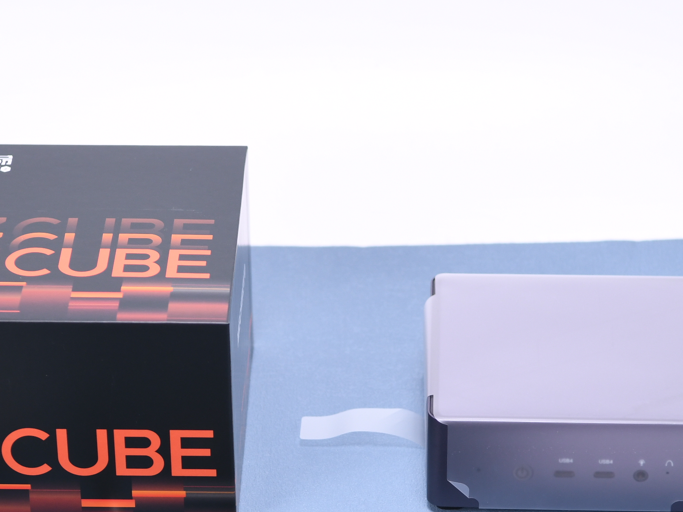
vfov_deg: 10.4
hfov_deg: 13.8
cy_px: 392
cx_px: 318
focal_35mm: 143
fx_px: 2818
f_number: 4
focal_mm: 55
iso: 400
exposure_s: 1/160
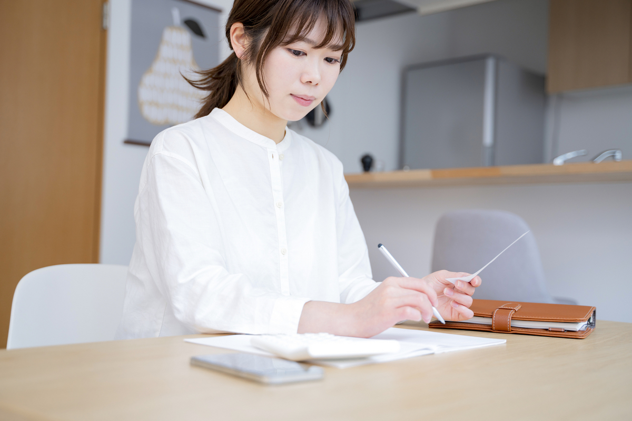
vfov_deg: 29.2
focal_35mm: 46
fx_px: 807
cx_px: 316
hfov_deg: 42.7
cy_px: 210
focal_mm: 46
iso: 250
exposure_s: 1/200
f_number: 2.8
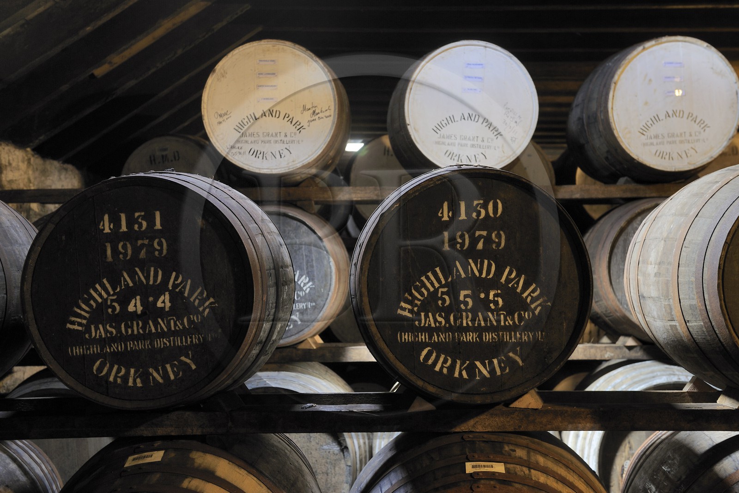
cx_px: 370
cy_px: 246
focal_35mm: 48
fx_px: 985
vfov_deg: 28.1
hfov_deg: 41.1
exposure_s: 1/2.5
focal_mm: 48
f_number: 4
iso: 400
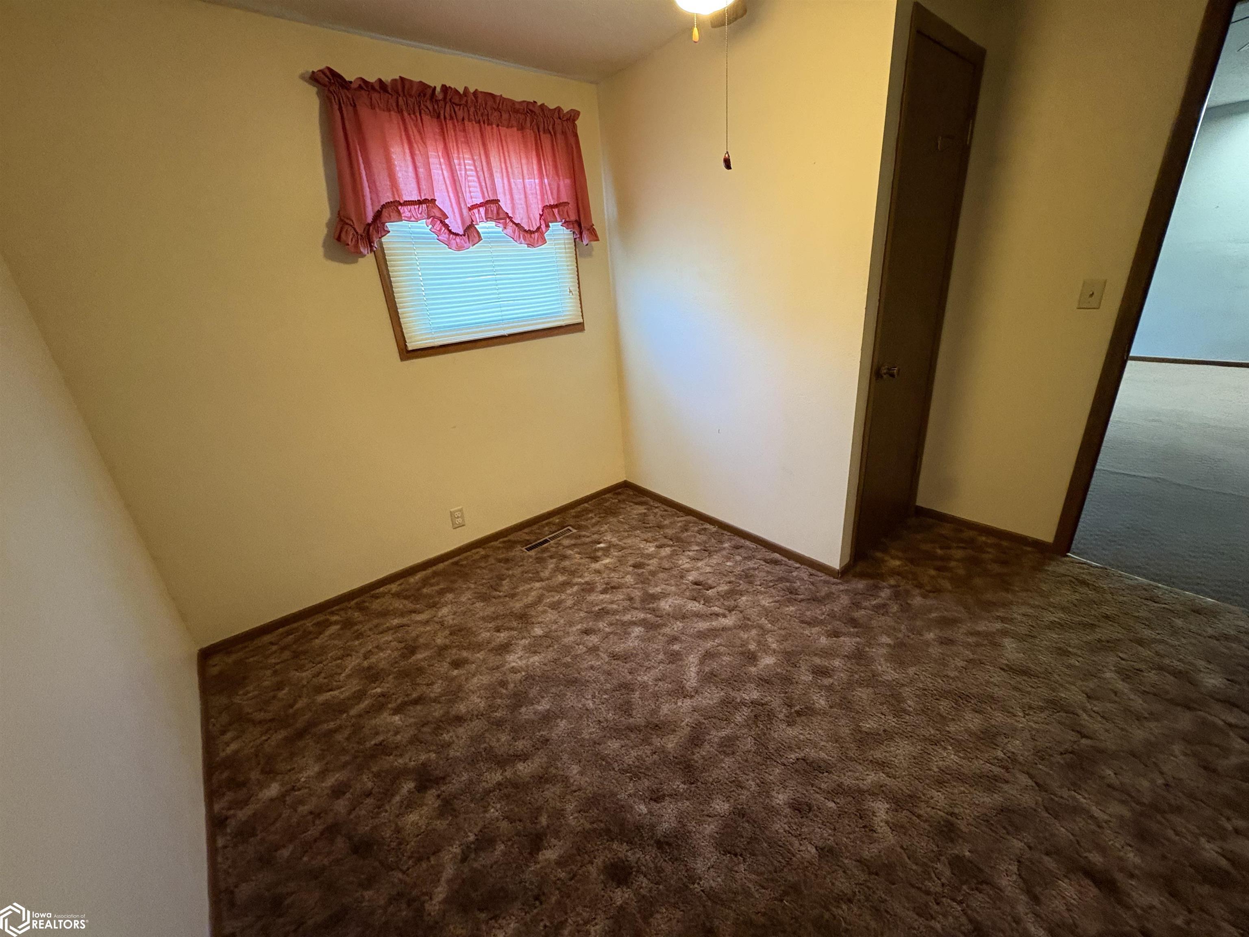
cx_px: 624
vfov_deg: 85.7
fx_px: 505
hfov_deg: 102.1
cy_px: 468
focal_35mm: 14
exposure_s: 1/40
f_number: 2.2
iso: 640
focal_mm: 2.22
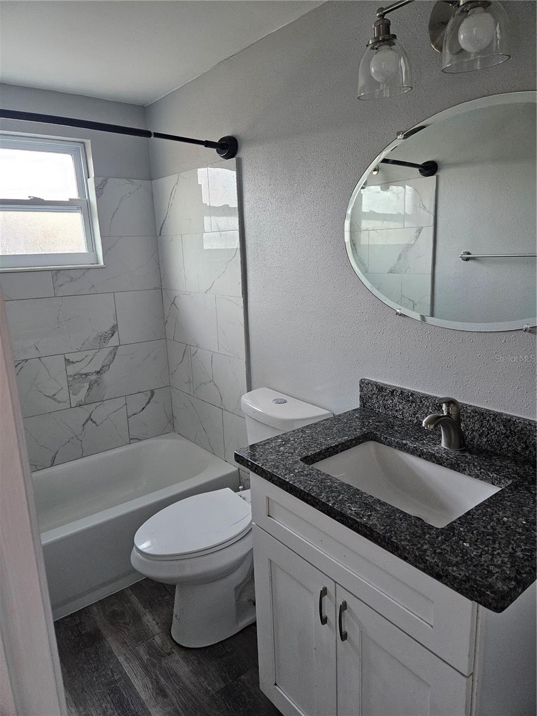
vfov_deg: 73.9
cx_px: 268
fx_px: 476
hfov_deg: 58.9
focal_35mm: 23
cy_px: 358
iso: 640
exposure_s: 1/240
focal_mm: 5.4
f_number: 1.8
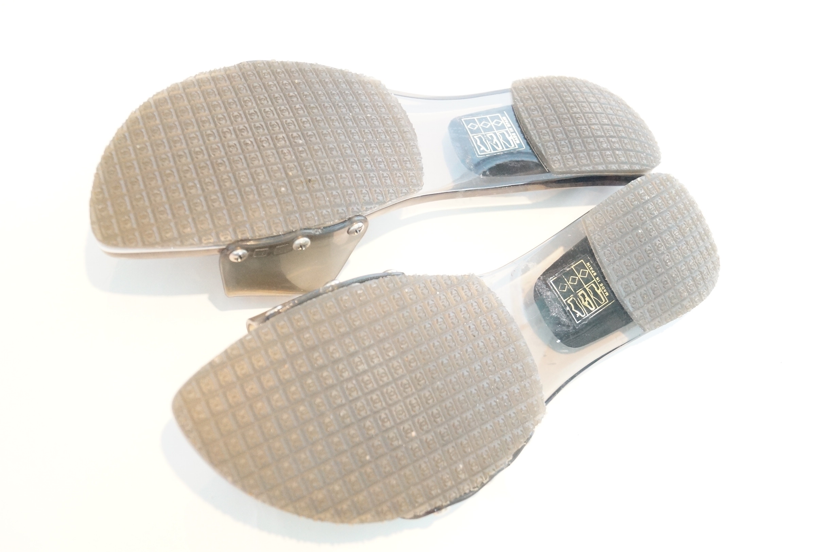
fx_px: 969
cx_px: 416
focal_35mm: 42
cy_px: 276
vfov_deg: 31.8
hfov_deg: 46.5
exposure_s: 1/40
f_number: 4.5
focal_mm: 28
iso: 3200
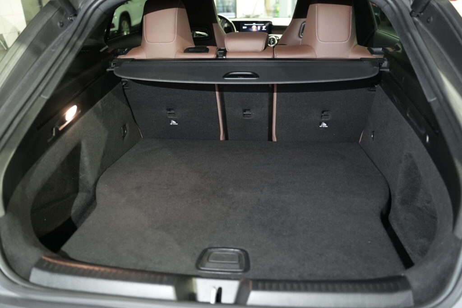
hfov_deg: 65.5
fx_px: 359
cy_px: 154
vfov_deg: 46.4
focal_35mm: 28
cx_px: 231
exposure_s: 1/25
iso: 3200
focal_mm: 28
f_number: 2.8
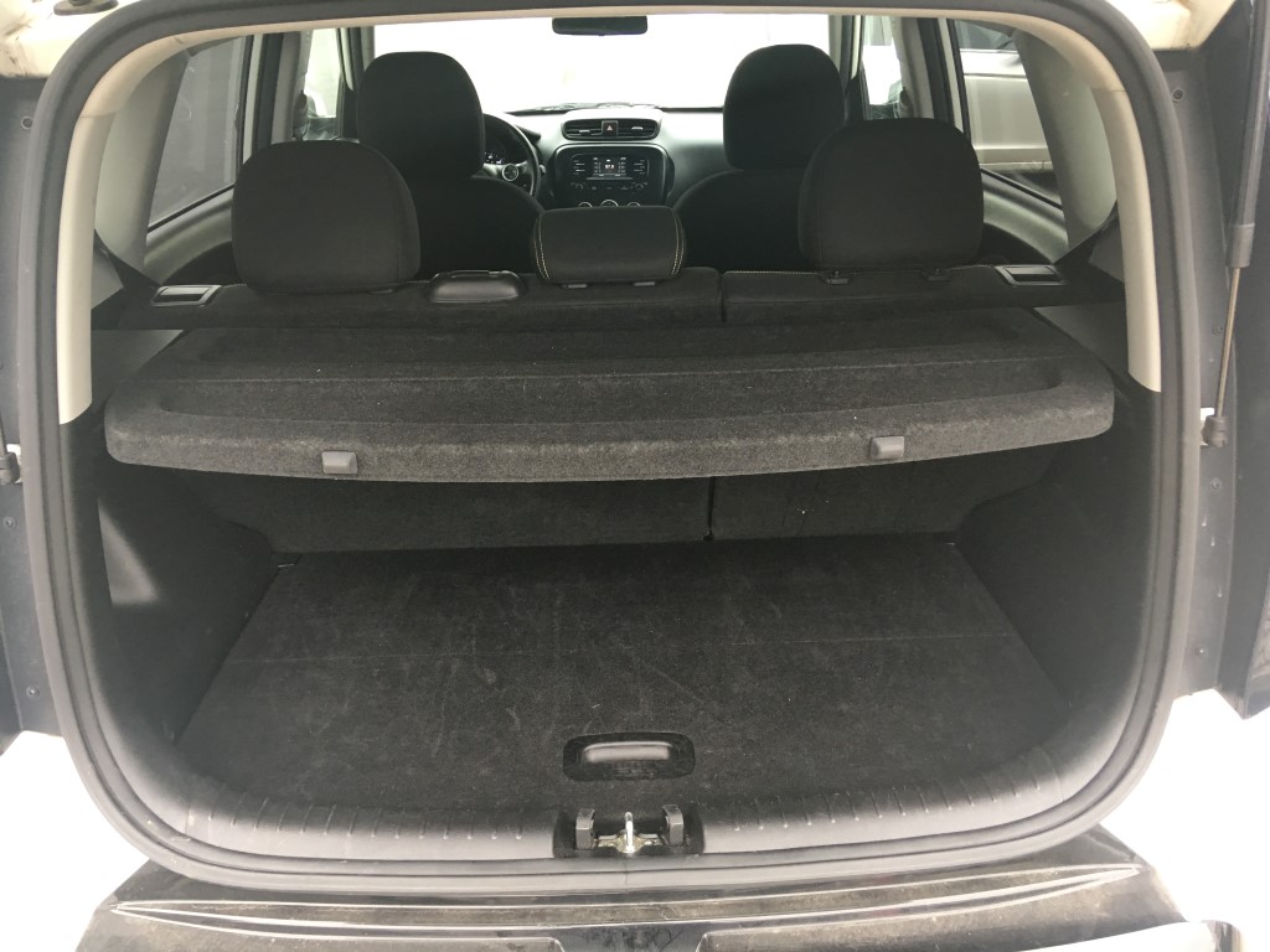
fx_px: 1064
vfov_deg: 48.2
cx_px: 635
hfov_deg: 61.7
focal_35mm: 29
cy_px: 476
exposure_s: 1/30
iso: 40
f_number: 2.2
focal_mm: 4.15
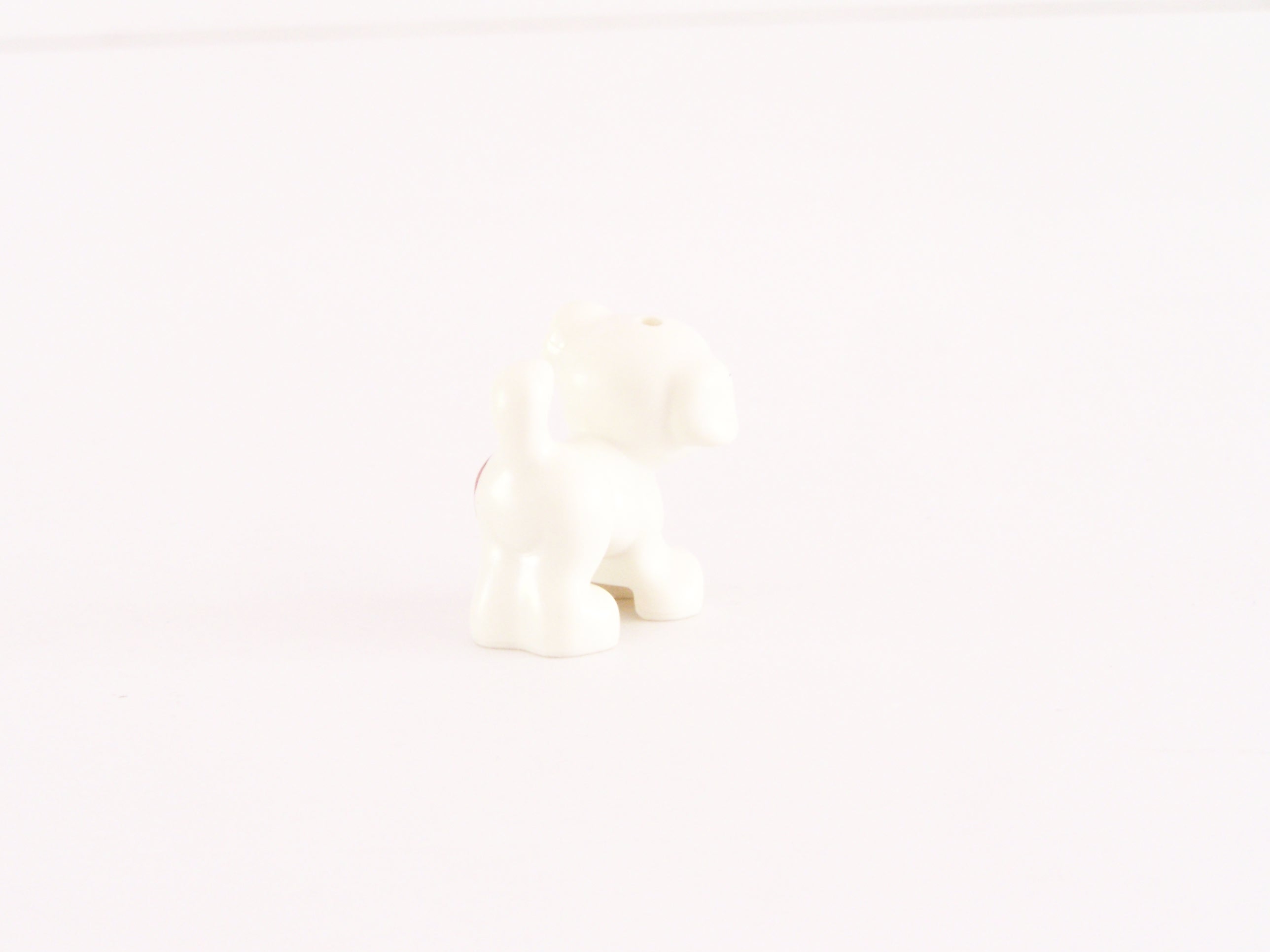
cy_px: 476
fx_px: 3852
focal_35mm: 105
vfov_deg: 14.1
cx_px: 635
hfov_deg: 18.7
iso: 400
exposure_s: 1/6
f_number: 8
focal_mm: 17.5
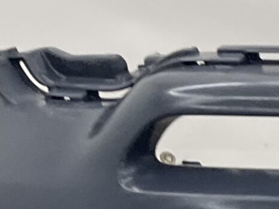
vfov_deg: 9.2
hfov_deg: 10.1
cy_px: 282
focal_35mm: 159
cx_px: 756
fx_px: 1281
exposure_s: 1/120
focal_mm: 3
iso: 32
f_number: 1.8
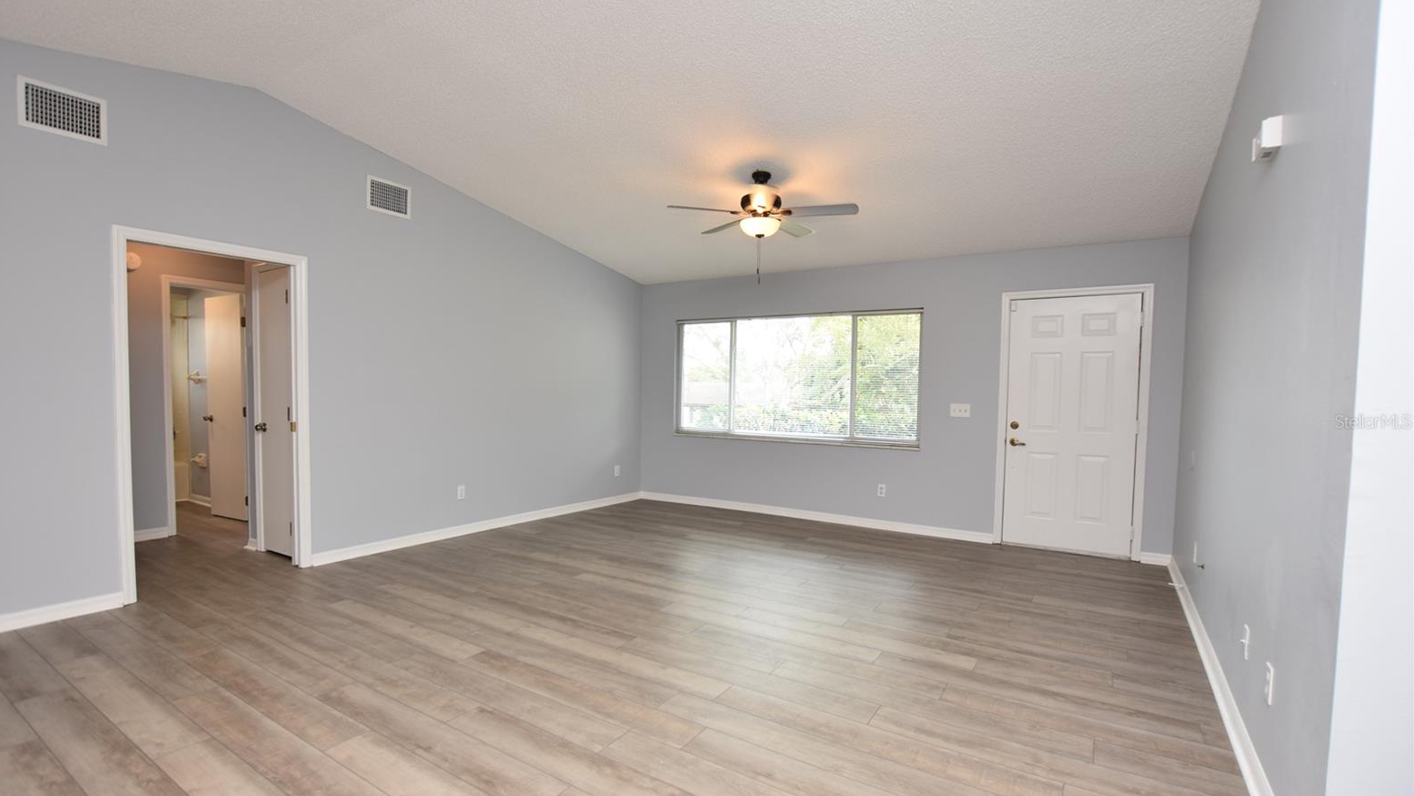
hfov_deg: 99.4
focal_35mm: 16
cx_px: 695
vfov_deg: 67.0
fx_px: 600
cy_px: 421
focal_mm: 10
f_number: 4
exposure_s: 1/60
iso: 200
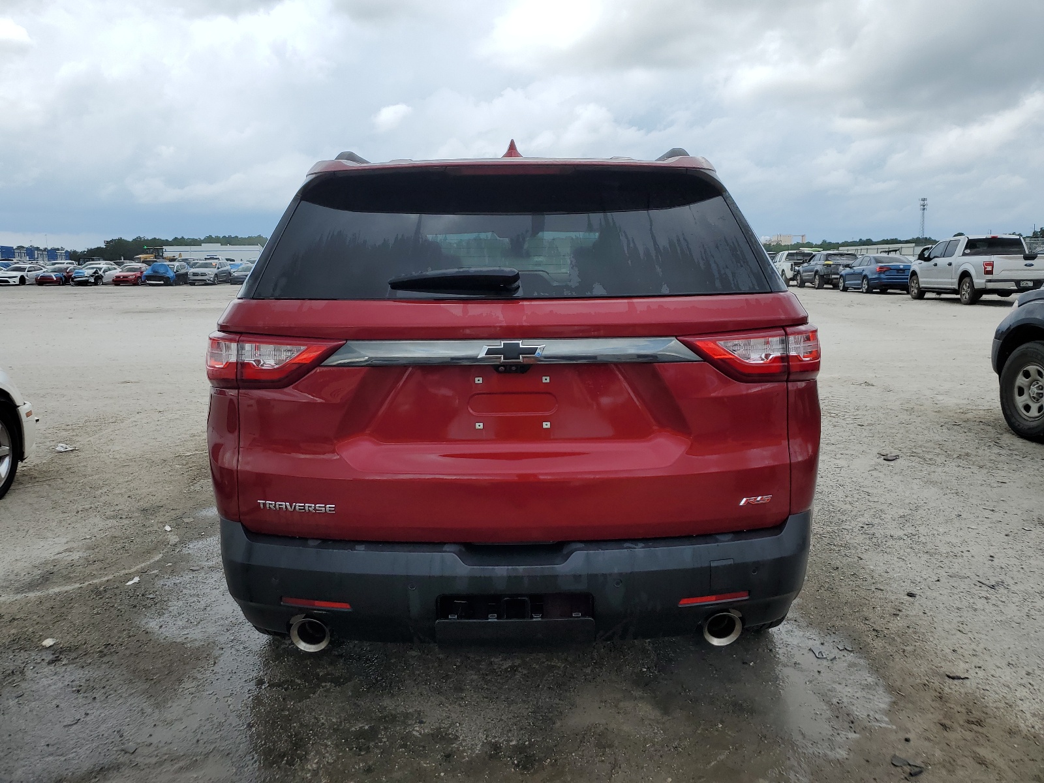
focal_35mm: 26
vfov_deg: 53.1
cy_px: 392
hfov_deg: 67.3
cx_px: 522
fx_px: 784
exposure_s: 1/2000
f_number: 1.5
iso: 50
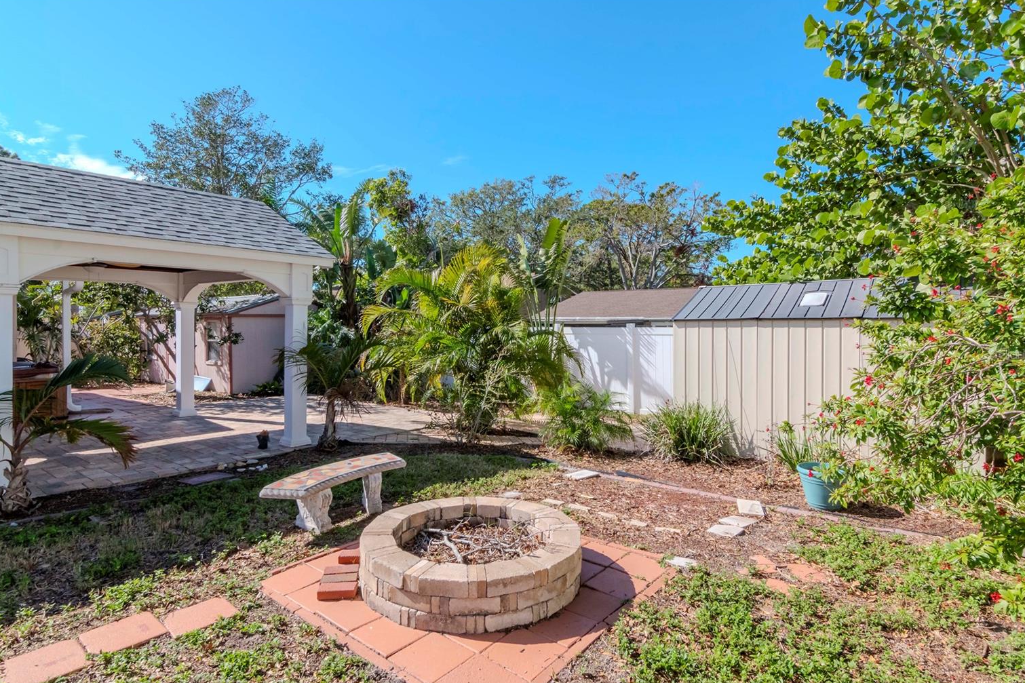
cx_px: 505
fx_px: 520
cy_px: 354
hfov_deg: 89.2
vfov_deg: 66.6
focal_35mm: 18
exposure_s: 1/320
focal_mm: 11.5
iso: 800
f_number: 14
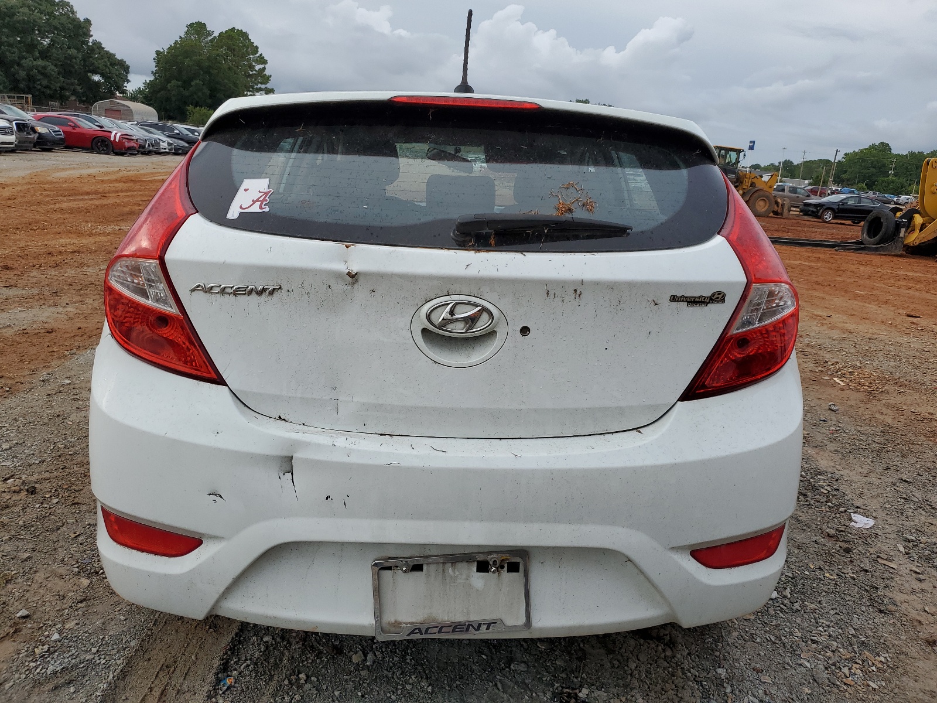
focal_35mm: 26
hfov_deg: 67.3
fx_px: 704
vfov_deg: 53.1
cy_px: 352
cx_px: 468
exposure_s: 1/833
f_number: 1.5
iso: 50
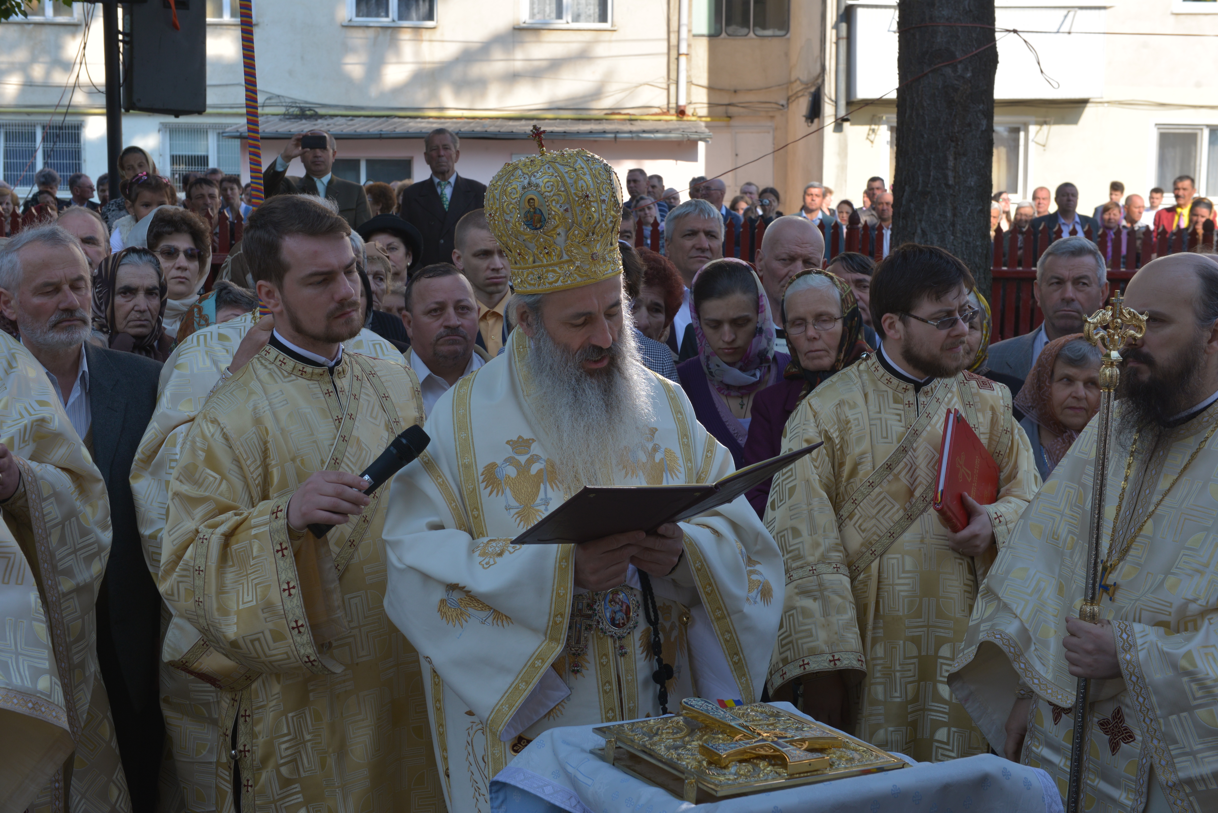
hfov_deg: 41.1
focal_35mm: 48
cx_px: 609
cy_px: 406
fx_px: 1625
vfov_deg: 28.1
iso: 200
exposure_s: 1/200
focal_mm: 48
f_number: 7.1
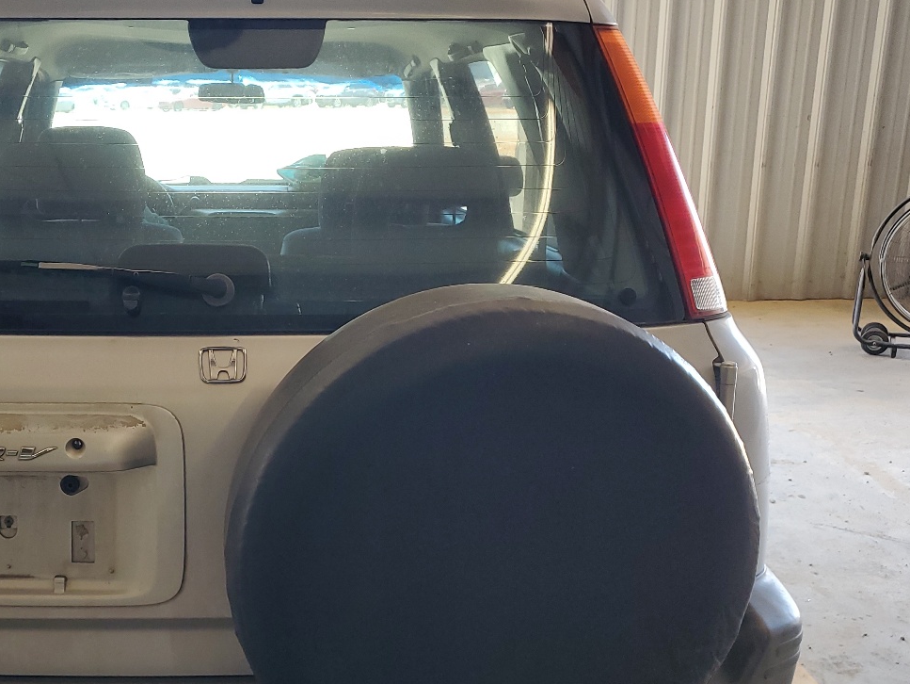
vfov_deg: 33.6
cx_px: 237
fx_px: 1131
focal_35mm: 43
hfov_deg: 42.6
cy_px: 390
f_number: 1.5
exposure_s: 1/120
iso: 74
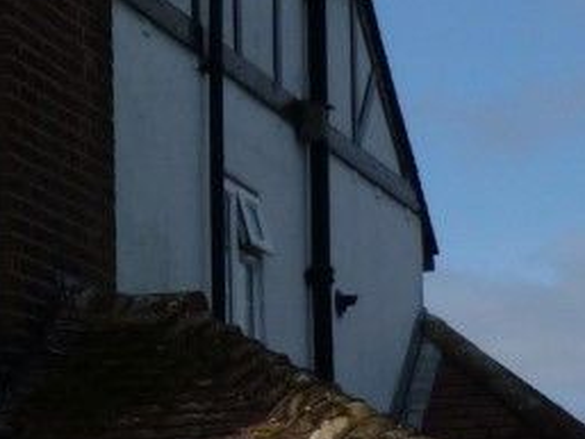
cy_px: 419
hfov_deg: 10.6
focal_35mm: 179
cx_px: -335
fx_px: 3026
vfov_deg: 8.3
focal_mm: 5.7
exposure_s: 1/1600
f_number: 3
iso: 80
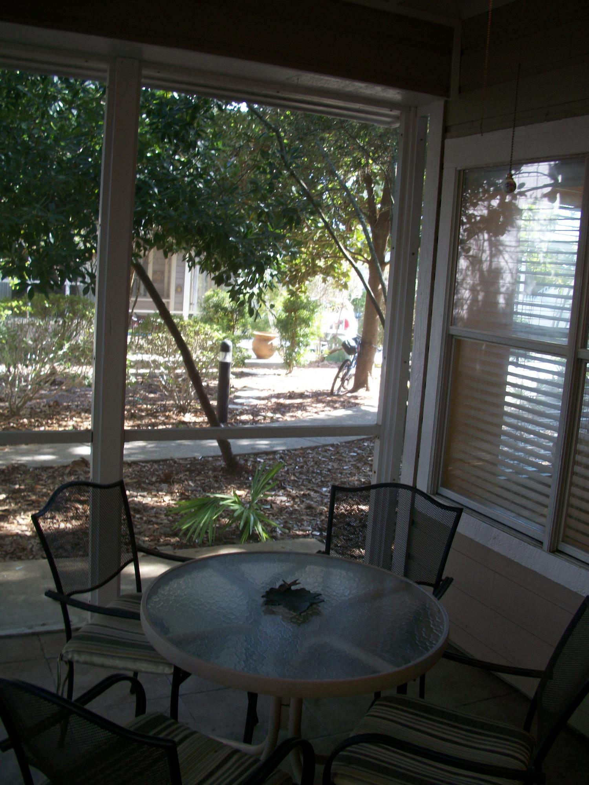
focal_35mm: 35
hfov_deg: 40.7
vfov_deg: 52.6
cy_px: 392
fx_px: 794
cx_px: 294
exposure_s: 1/30
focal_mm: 6.3
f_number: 3.1
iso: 80
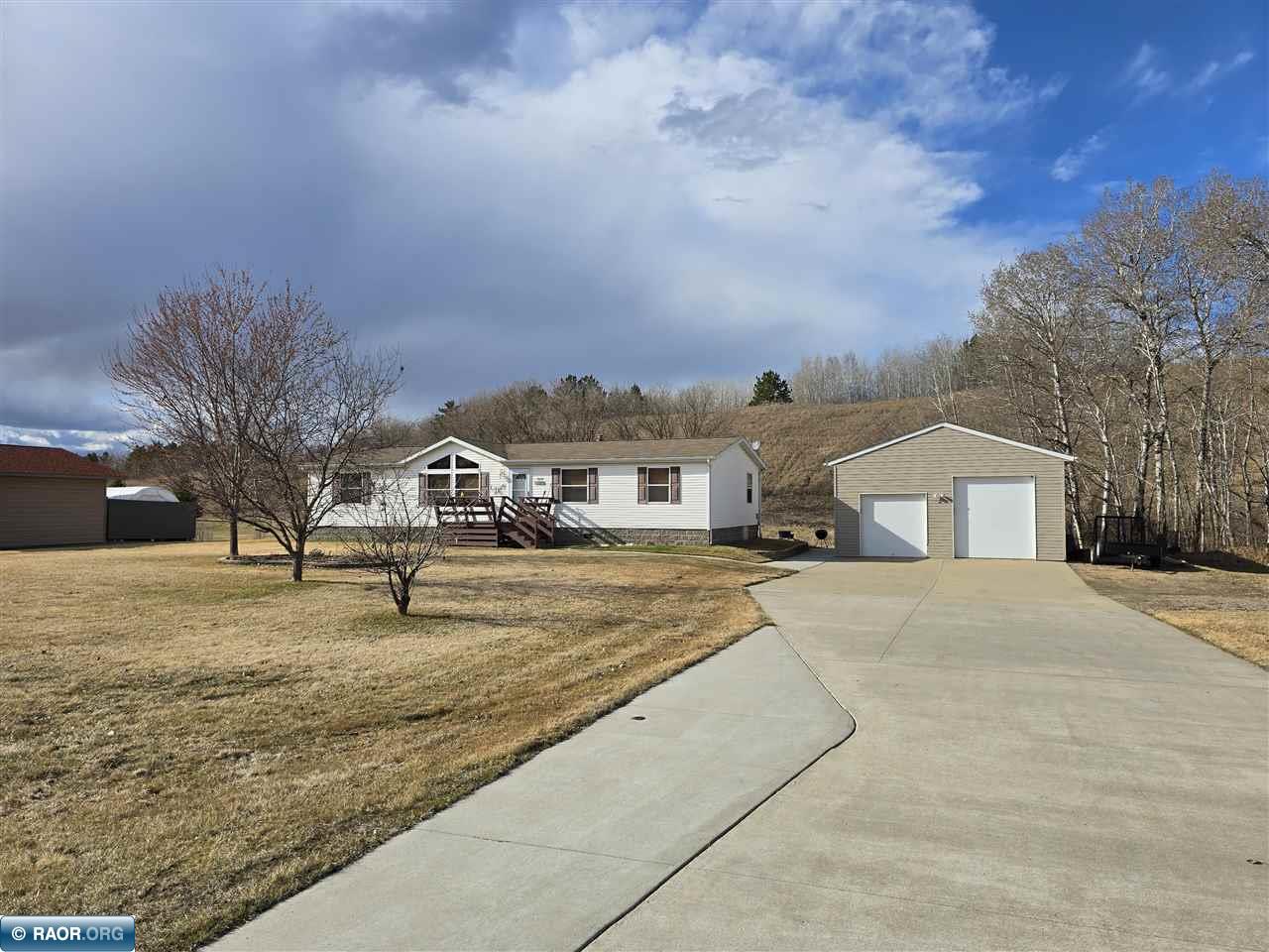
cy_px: 476
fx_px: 843
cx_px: 634
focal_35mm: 23
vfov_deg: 58.9
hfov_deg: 73.9
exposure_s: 1/1005
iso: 12
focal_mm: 6.3
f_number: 1.7
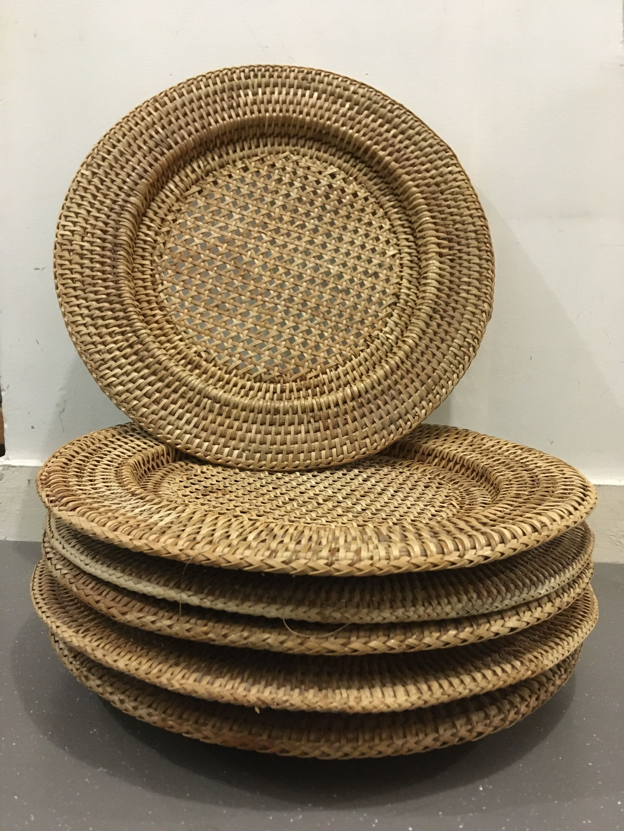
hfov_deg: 48.2
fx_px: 697
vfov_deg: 61.7
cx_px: 312
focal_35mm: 29
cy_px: 416
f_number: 2.2
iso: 250
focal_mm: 4.15
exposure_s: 1/17
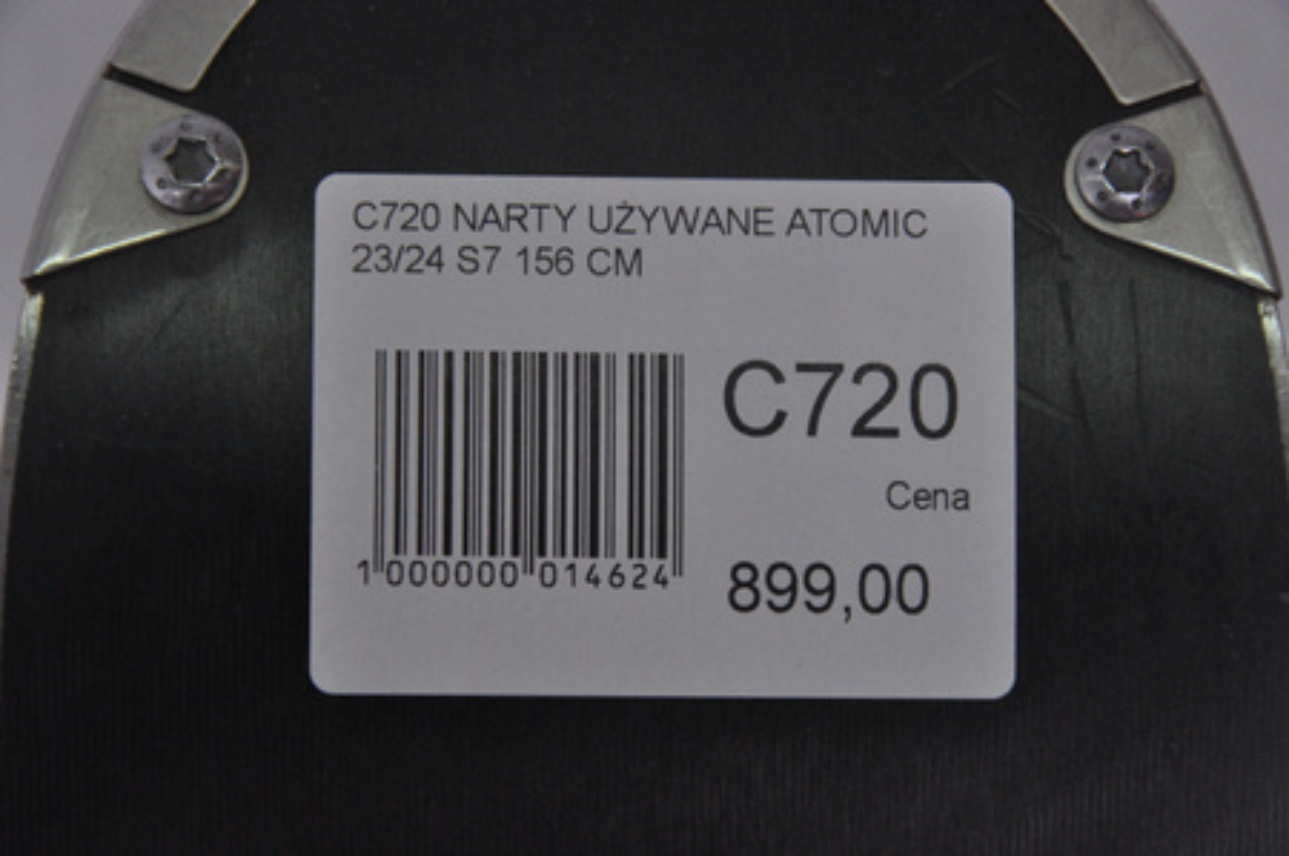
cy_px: 428
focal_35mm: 158
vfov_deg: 8.7
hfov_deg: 13.1
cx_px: 644
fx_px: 5633
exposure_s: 1/125
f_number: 9.5
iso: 3200
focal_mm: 105
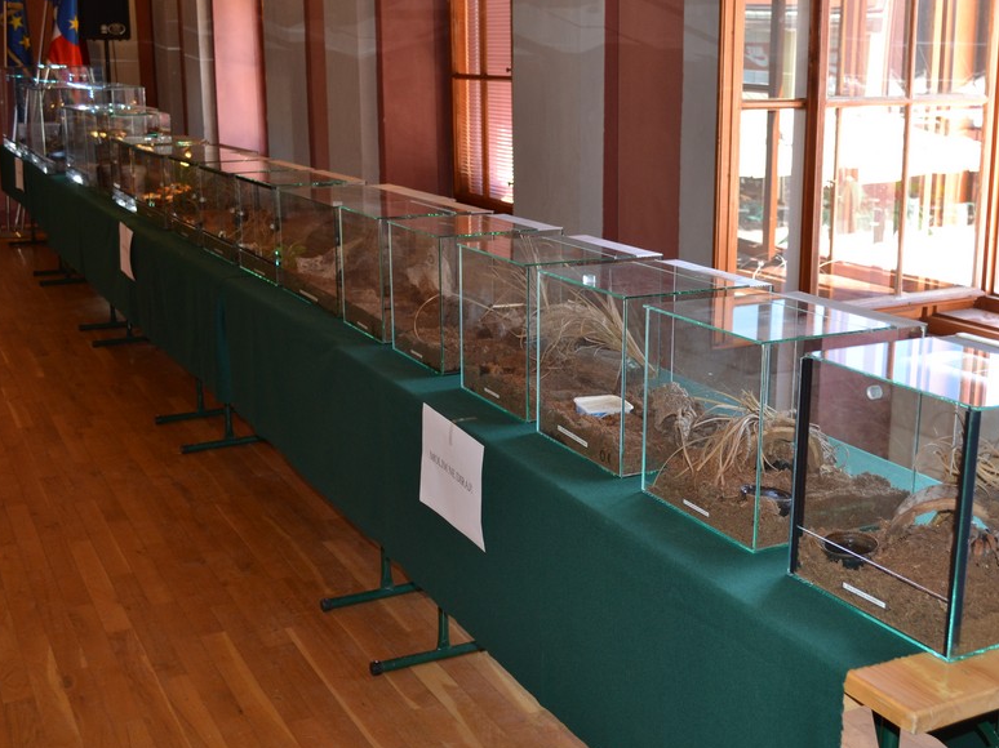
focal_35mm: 42
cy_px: 358
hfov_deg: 44.7
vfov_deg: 34.3
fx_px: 1212
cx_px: 560
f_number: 4
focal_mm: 22
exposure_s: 1/60
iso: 400
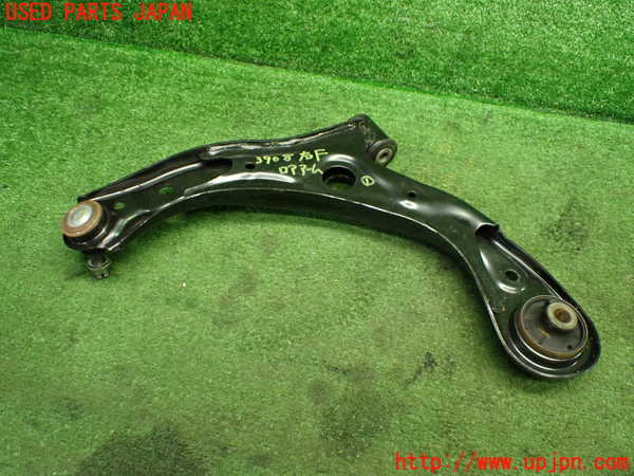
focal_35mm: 30
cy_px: 238
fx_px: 549
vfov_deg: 46.8
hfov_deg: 60.0
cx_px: 317
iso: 800
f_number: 2.3
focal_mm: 5.4
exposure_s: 1/100
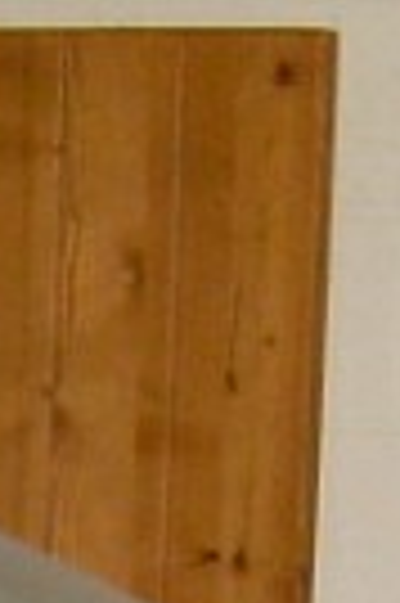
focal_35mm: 303
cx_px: -589
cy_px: 1508
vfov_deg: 6.4
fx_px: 5063
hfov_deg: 4.4
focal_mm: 6.3
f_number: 2.8
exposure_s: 1/60
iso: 200
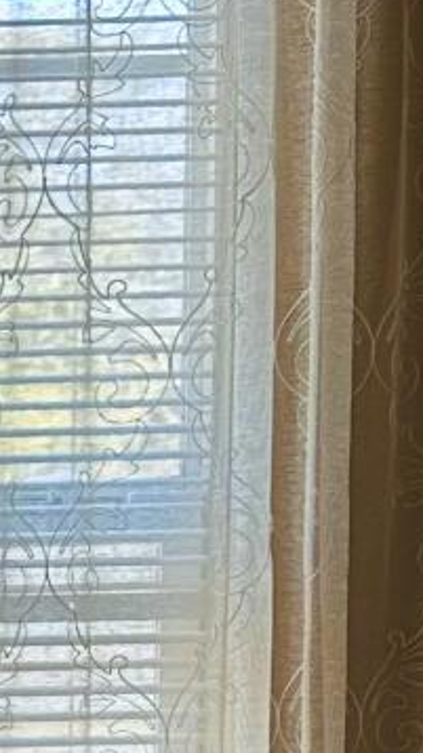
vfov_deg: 13.6
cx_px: -311
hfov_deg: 8.0
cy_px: 1216
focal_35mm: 146
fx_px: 2915
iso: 100
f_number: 1.78
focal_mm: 6.86
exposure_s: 1/120
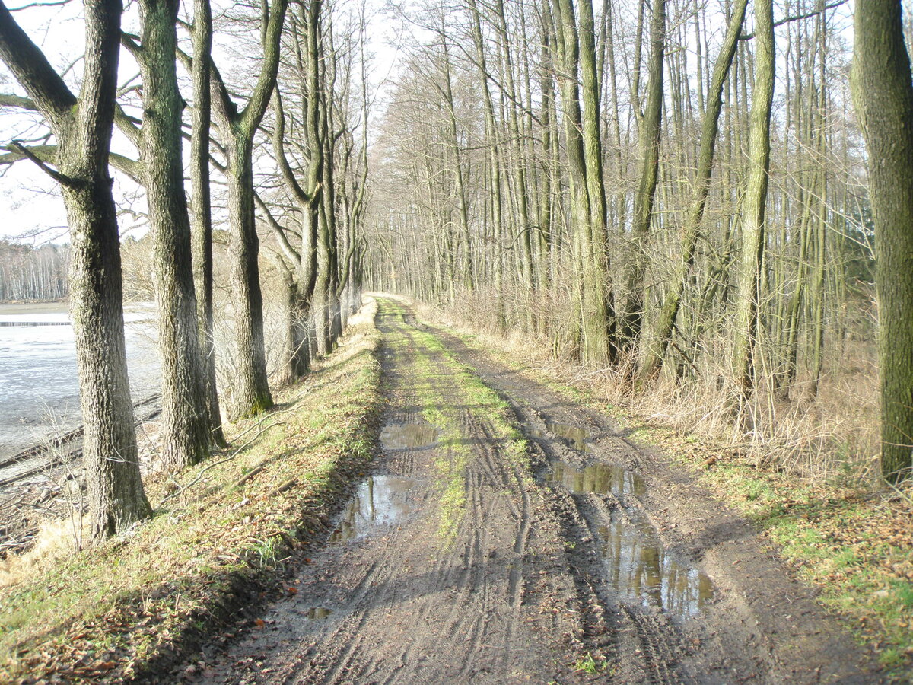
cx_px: 456
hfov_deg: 49.0
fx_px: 1002
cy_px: 342
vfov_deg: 37.7
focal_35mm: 38
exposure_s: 1/30
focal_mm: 6.7
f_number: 3.5
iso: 50
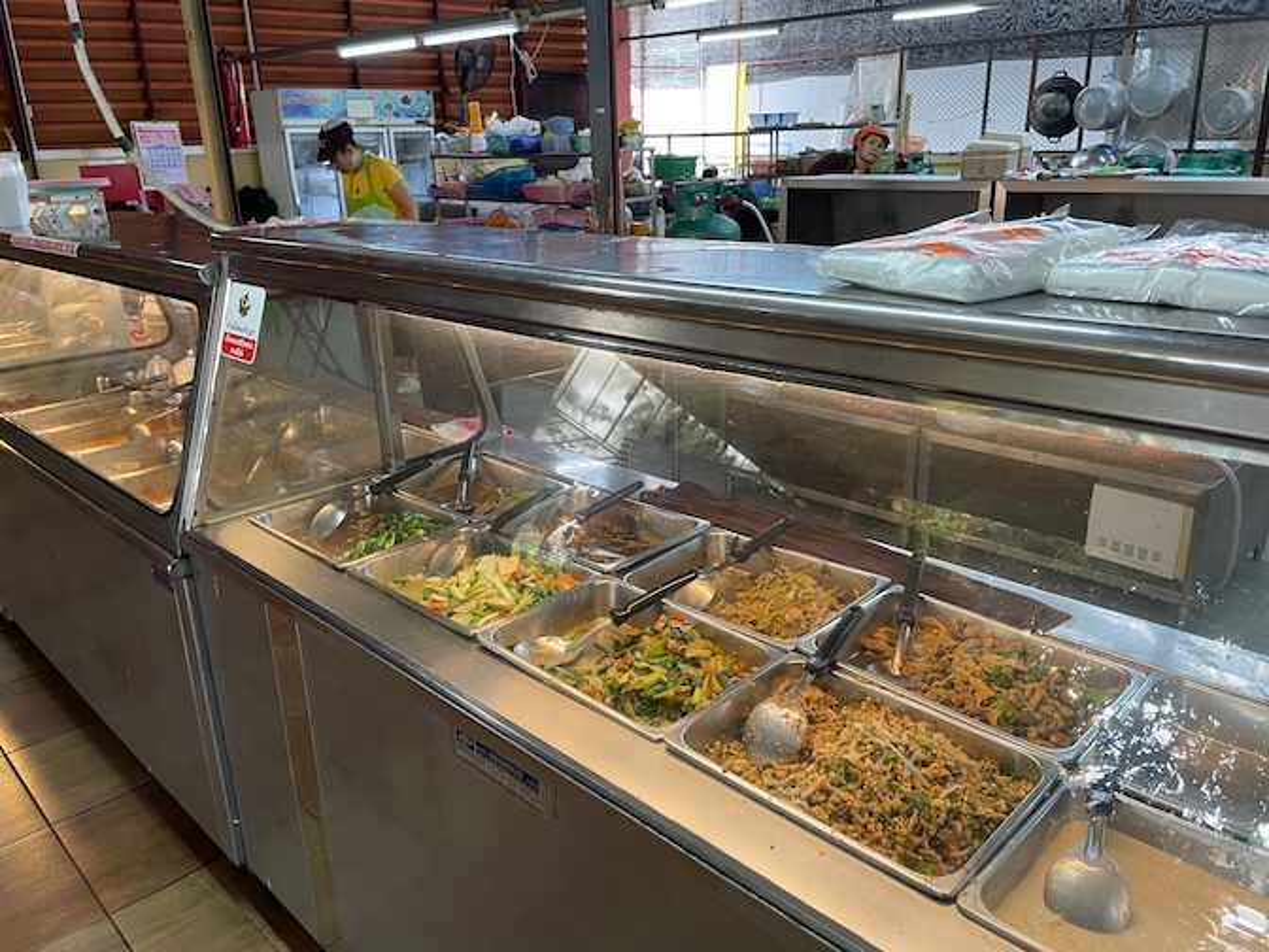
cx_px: 634
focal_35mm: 26
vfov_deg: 53.1
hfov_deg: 67.3
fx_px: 953
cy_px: 476
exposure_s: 1/50
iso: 100
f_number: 1.6
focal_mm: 4.2
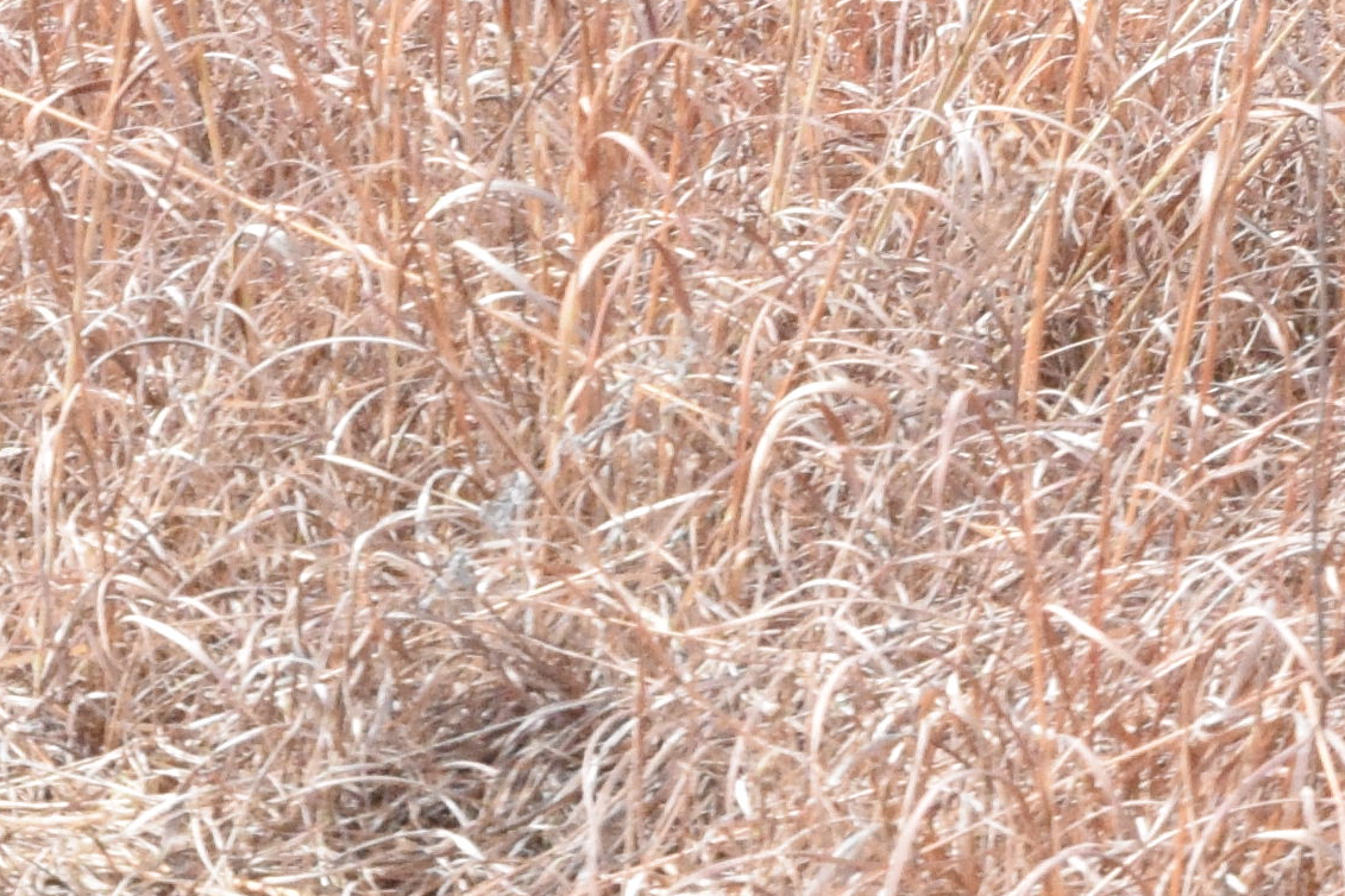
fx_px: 14869
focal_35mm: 398
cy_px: 163
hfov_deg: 5.1
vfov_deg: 3.5
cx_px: -1433
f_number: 14
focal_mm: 50
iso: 2500
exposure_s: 1/800
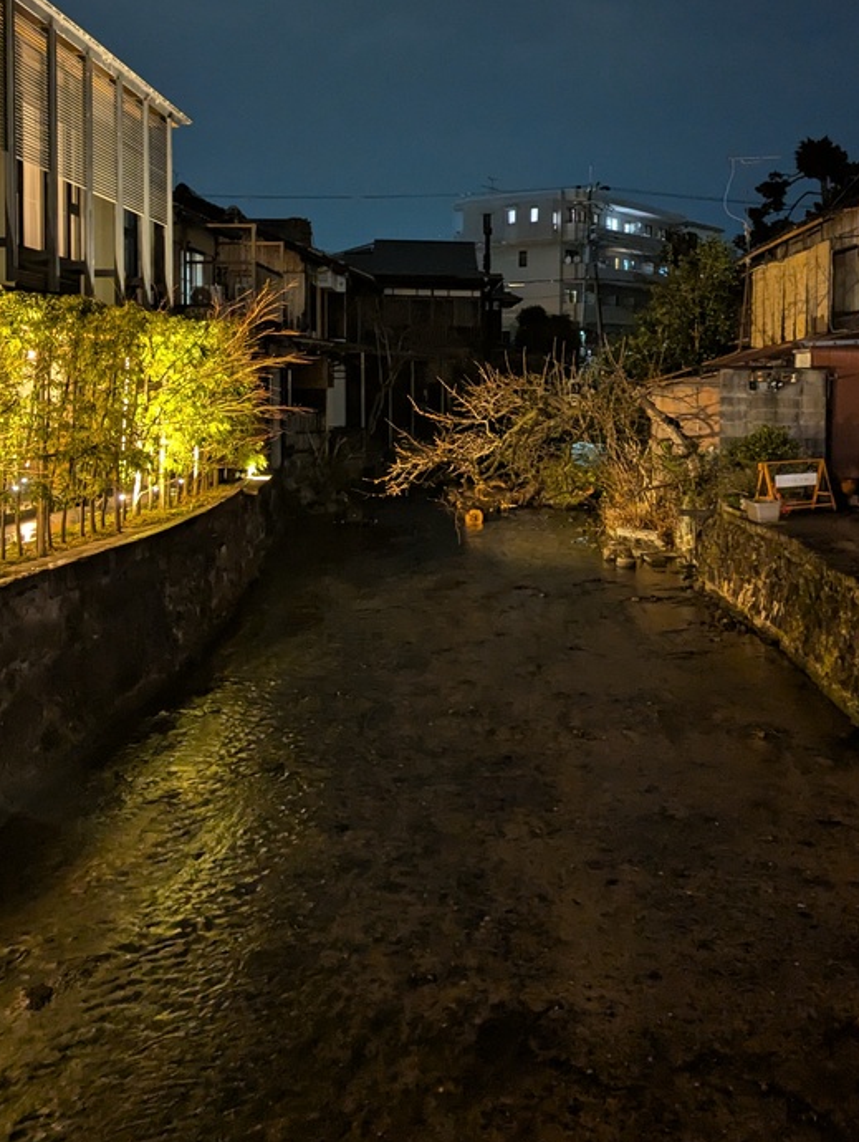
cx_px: 450
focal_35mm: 37
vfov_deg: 49.5
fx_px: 1222
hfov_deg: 38.7
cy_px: 416
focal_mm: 6.81
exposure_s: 1/15
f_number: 1.85
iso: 760
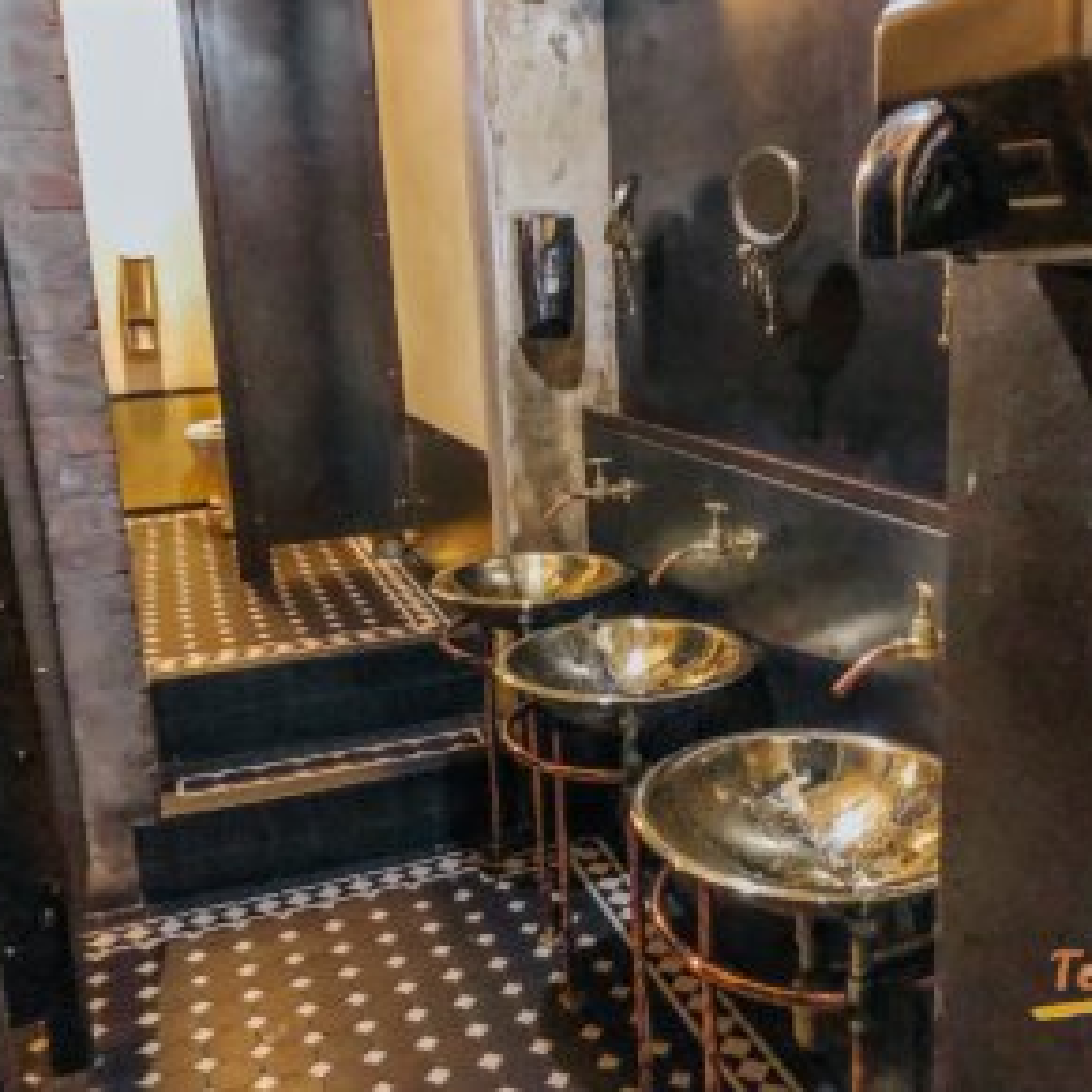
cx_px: 574
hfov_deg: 48.4
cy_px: 533
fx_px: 1213
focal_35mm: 34
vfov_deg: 48.4
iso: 320
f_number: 1.8
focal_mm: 4
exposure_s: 1/4
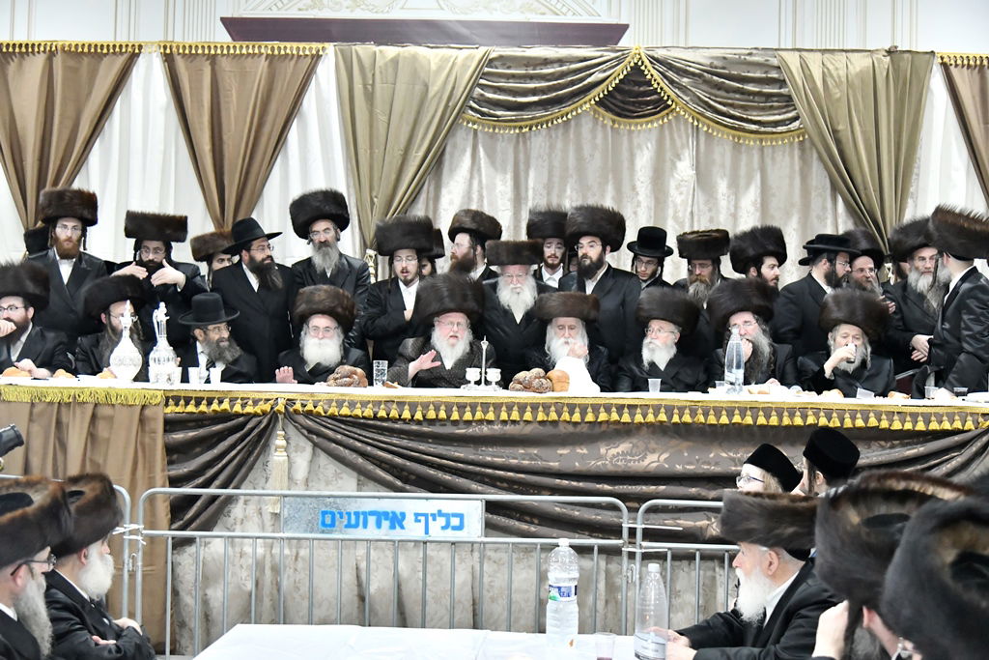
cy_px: 330
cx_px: 494
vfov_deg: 29.3
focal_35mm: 46
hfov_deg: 42.7
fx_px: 1264
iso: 5000
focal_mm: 46
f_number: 4.5
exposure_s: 1/250
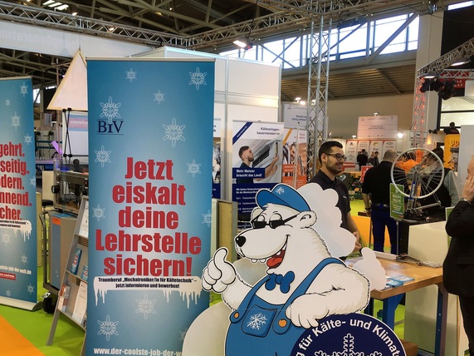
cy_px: 200
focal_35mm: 37
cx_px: 237
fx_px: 507
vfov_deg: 38.6
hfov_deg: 50.1
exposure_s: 1/50
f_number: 2.2
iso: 32
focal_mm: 4.15
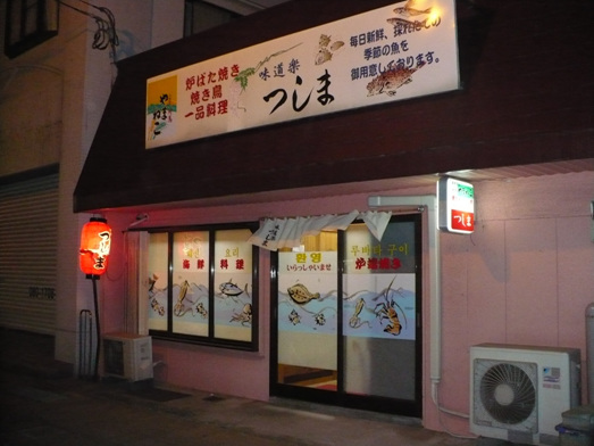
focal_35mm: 37
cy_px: 223
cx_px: 297
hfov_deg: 50.1
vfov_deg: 38.7
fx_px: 635
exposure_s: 1/30
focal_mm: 6.1
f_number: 2.8
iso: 640
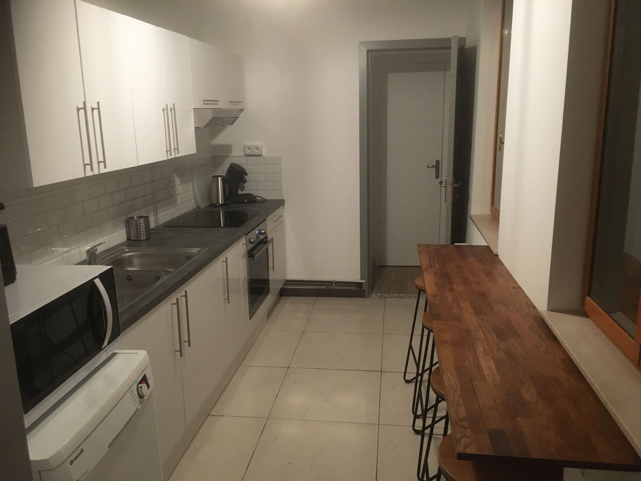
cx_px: 320
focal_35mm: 29
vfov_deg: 48.2
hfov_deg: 61.7
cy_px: 240
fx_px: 537
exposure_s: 1/25
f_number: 2.2
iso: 200
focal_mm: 4.15
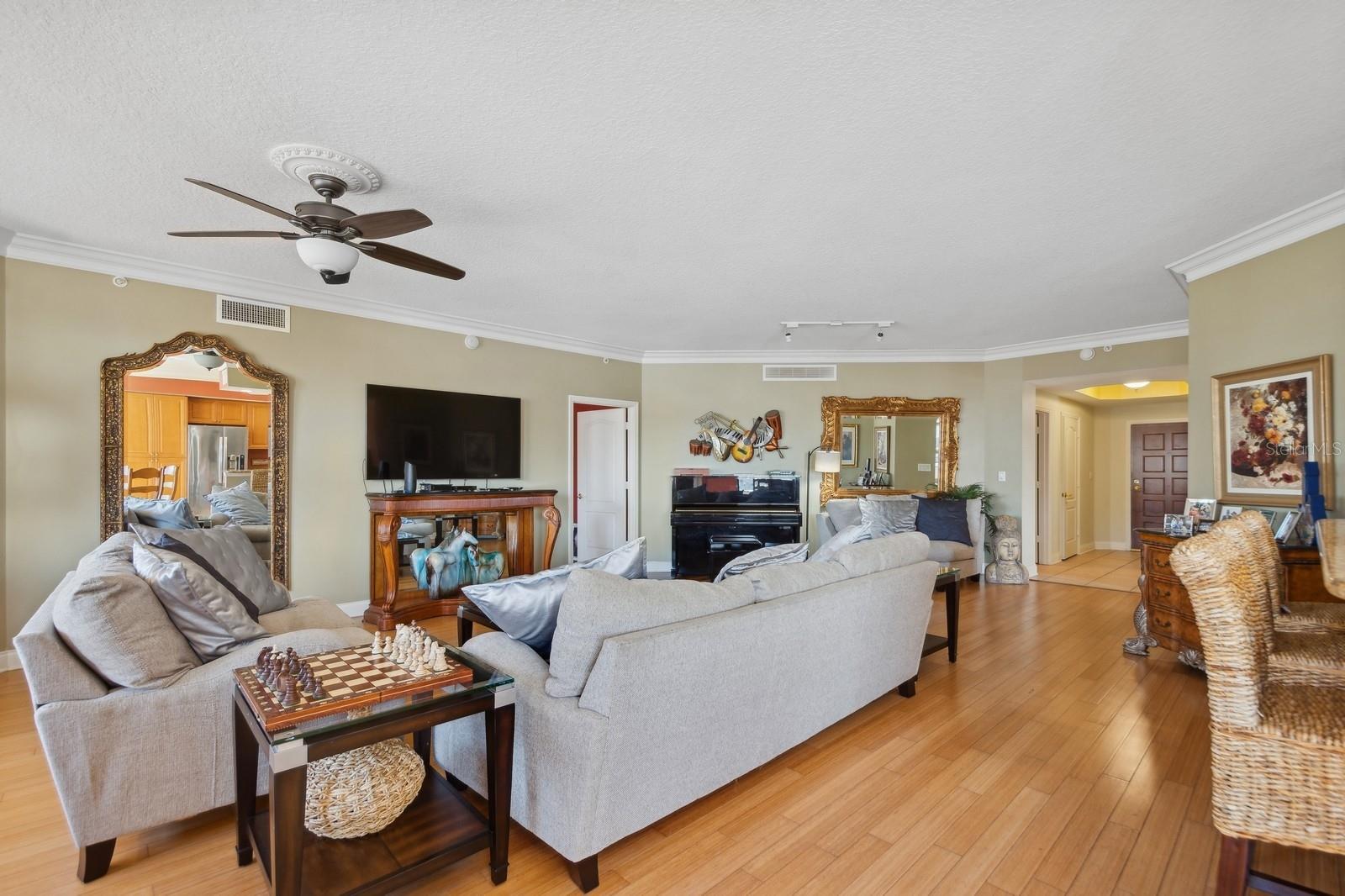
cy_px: 448
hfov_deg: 100.4
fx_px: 560
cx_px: 672
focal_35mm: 15
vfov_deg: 77.3
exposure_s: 1/8
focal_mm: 10
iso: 200
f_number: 8
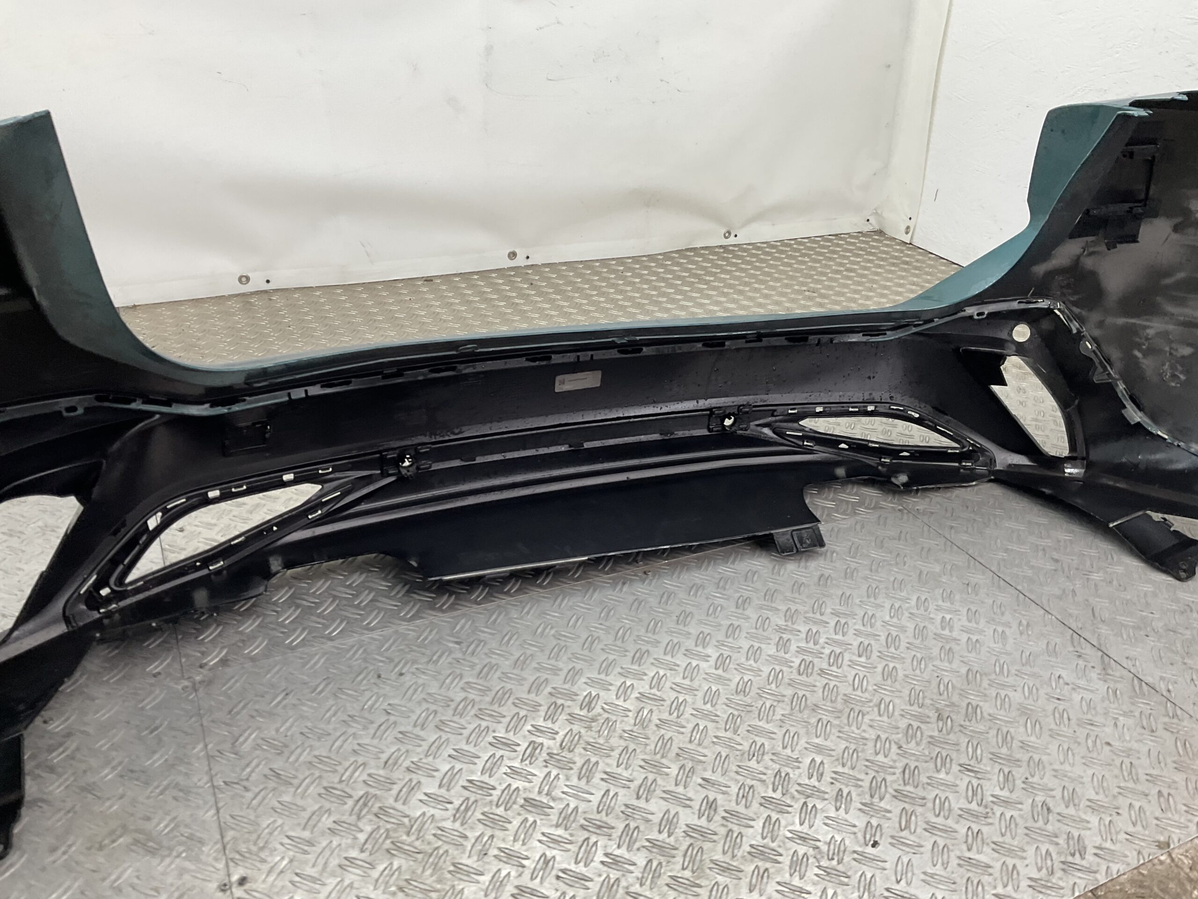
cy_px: 450
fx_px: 1004
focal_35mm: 29
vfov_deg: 48.2
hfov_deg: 61.7
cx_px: 599
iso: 40
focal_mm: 3
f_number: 1.8
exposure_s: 1/120
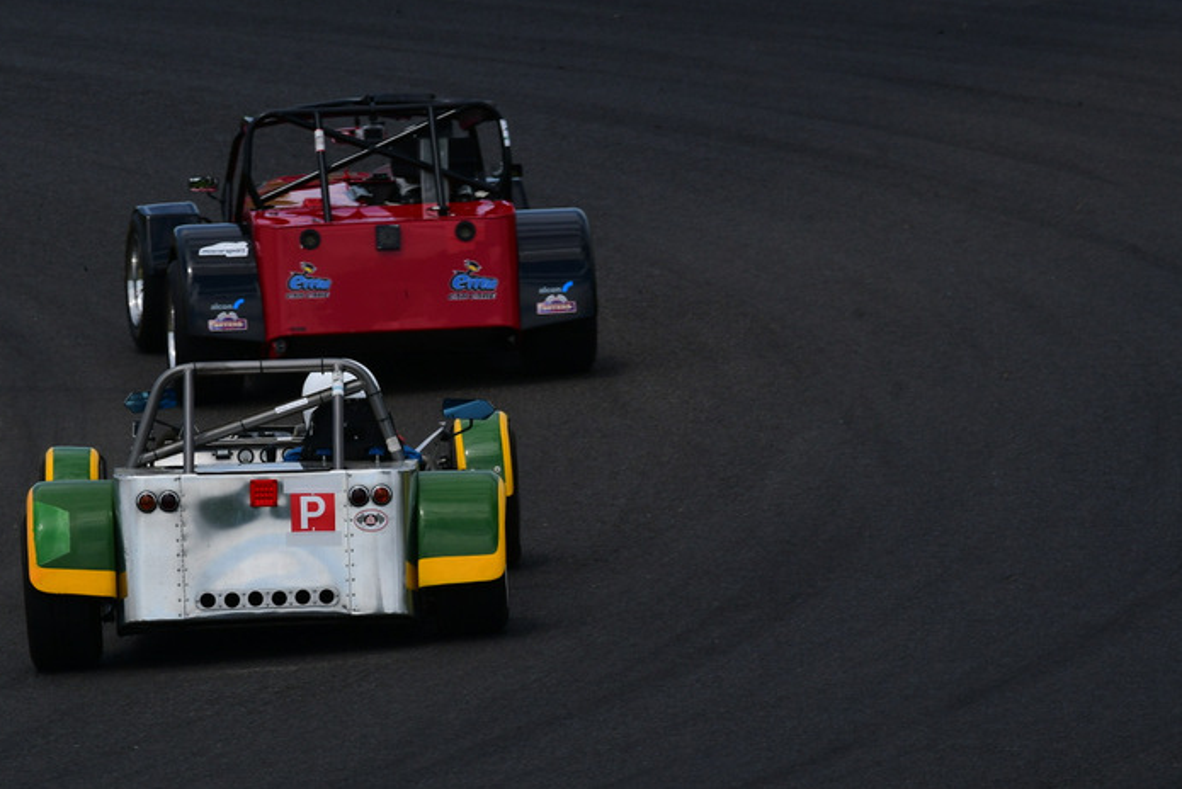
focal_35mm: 673
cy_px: 338
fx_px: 22105
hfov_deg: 3.1
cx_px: 505
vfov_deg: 2.0
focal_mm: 390
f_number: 13
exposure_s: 1/640
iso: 320
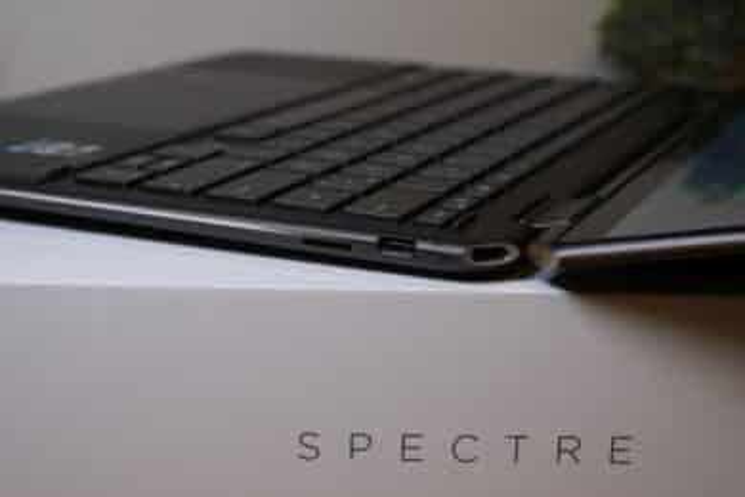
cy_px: 248
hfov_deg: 29.7
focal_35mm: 68
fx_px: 1407
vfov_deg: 20.0
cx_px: 372
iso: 1250
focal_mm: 45.5
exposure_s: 1/70
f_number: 8
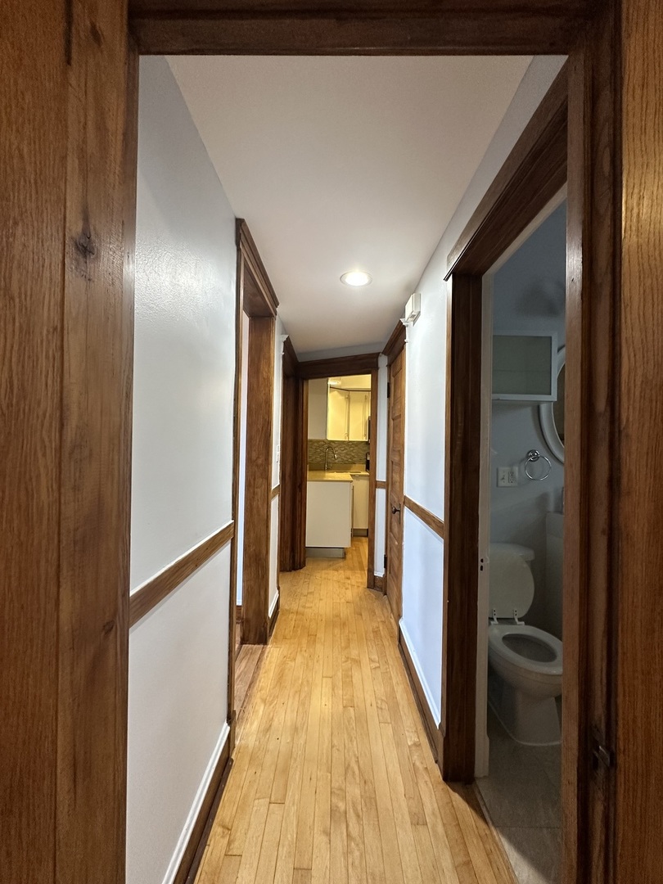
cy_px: 442
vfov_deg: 102.1
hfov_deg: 85.7
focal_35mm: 14
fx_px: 358
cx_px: 332
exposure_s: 1/60
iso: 320
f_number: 2.2
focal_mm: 2.22
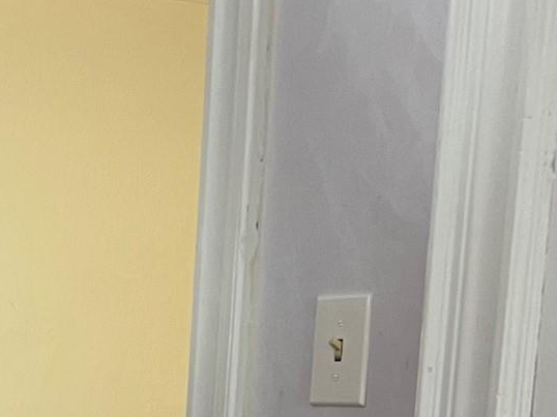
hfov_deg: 17.5
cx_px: -312
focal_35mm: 99
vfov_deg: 14.1
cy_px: 601
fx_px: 1592
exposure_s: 1/60
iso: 125
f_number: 1.5
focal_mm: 5.7
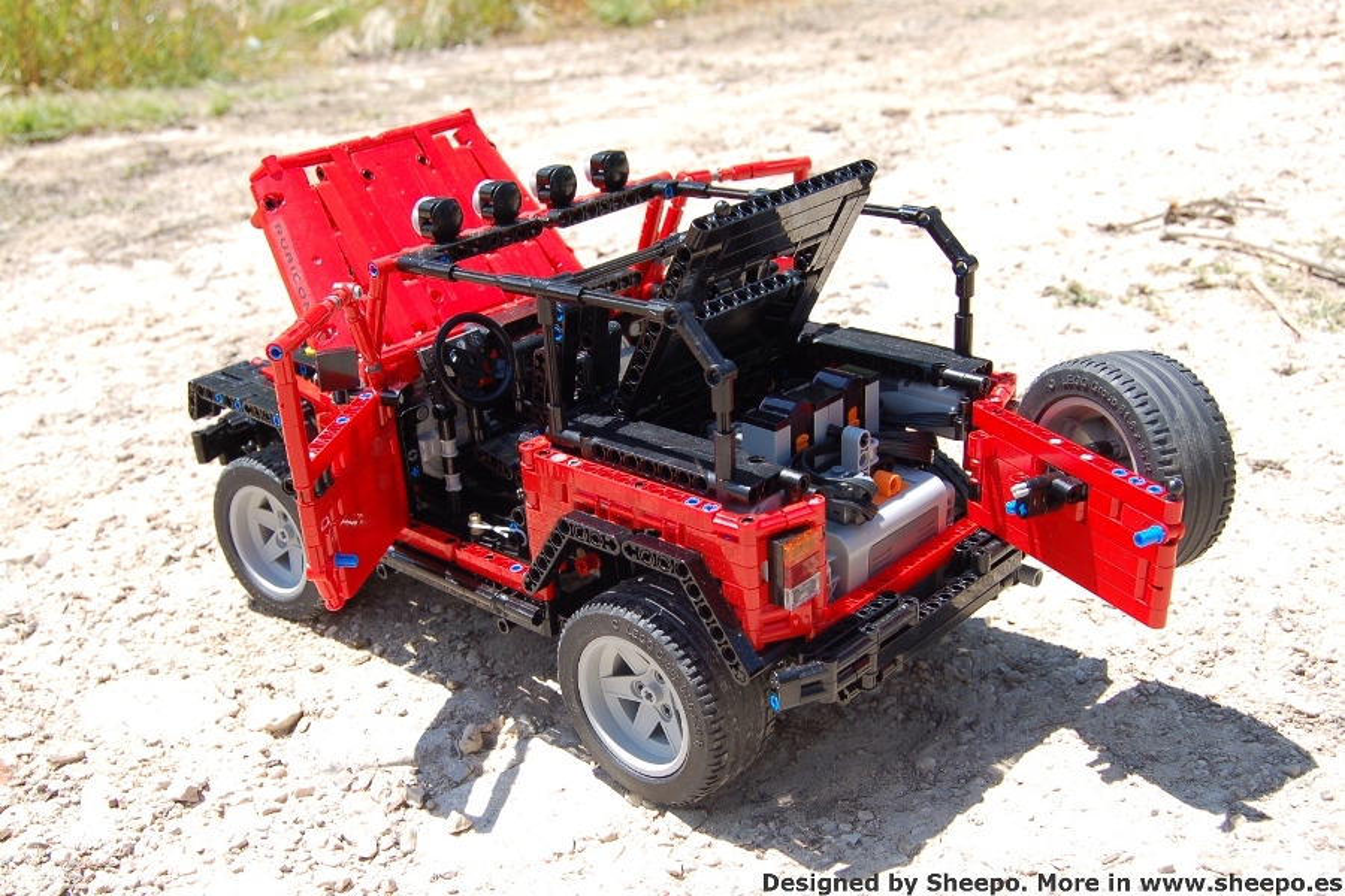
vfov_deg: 38.4
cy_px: 448
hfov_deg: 55.1
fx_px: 1289
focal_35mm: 34
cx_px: 672
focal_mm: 23
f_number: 5.6
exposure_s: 1/320
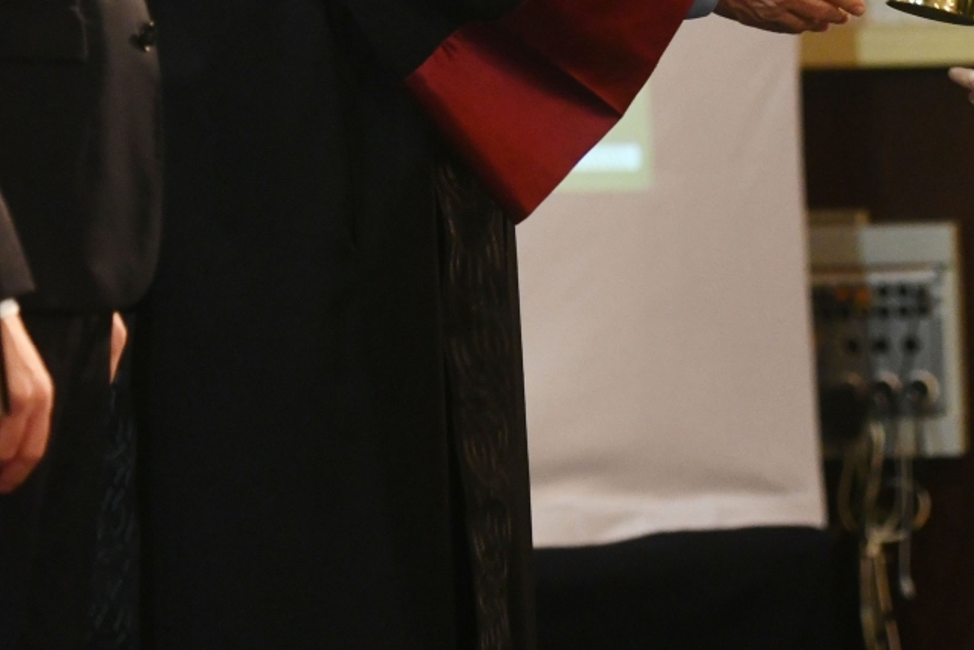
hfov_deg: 6.5
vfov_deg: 4.3
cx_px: 460
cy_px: -291
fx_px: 8630
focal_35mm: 319
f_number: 2.8
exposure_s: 1/200
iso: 2000
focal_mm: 102
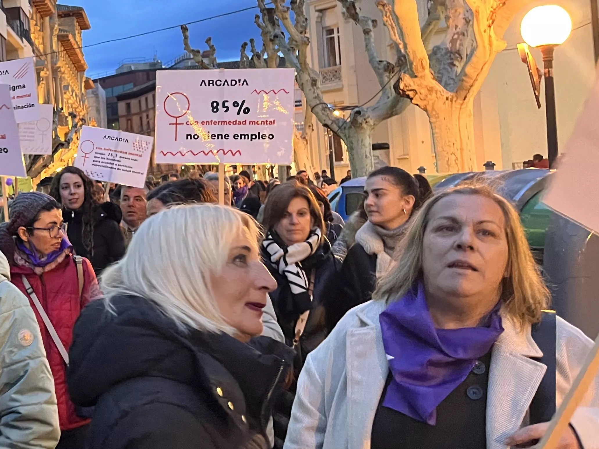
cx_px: 23
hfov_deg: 34.6
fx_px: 883
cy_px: 189
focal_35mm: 51
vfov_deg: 28.5
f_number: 1.6
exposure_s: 1/33
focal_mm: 5.1
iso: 500
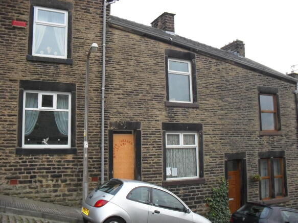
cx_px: 149
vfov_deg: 40.7
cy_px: 112
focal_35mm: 35
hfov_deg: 52.6
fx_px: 301
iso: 240
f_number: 3.2
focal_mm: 6.3
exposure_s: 1/45
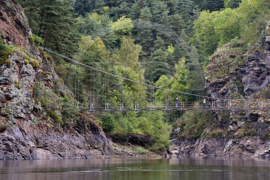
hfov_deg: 10.3
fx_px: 1499
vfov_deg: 6.9
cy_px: 90
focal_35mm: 200
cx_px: 135
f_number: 10
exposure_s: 1/250
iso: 800
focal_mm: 200
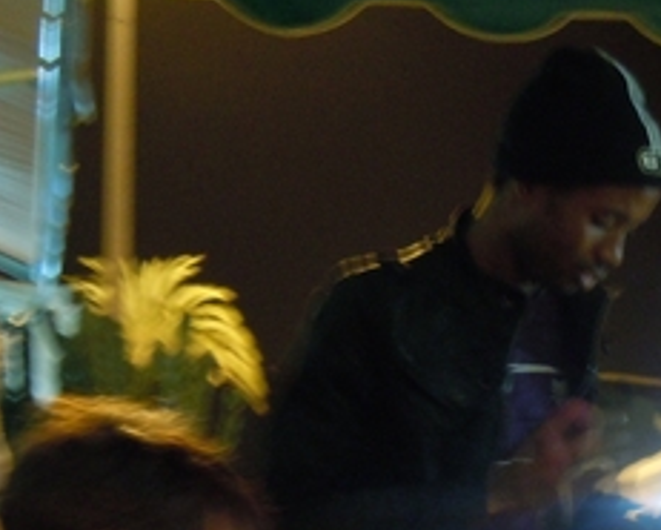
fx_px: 1487
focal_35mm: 76
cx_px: 506
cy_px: 553
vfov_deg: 19.5
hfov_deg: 24.7
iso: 400
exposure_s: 1/4
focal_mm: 5.4
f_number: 3.5
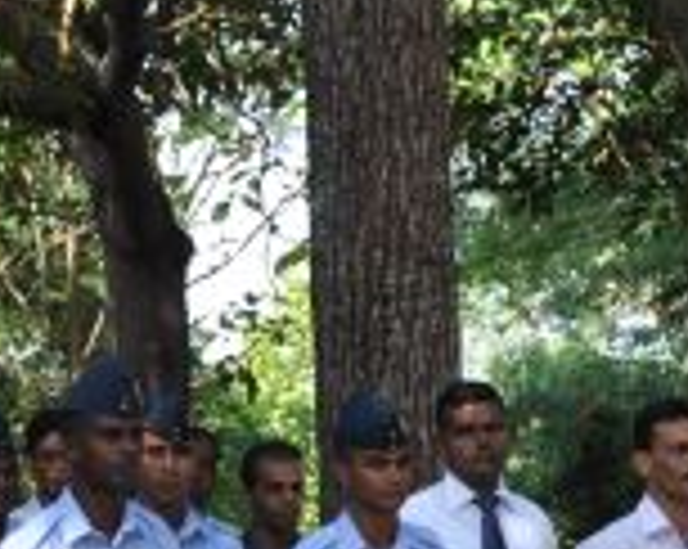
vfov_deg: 6.9
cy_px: 621
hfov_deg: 8.6
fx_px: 4494
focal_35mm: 221
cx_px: -306
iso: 200
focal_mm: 40
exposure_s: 1/125
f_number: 4.5
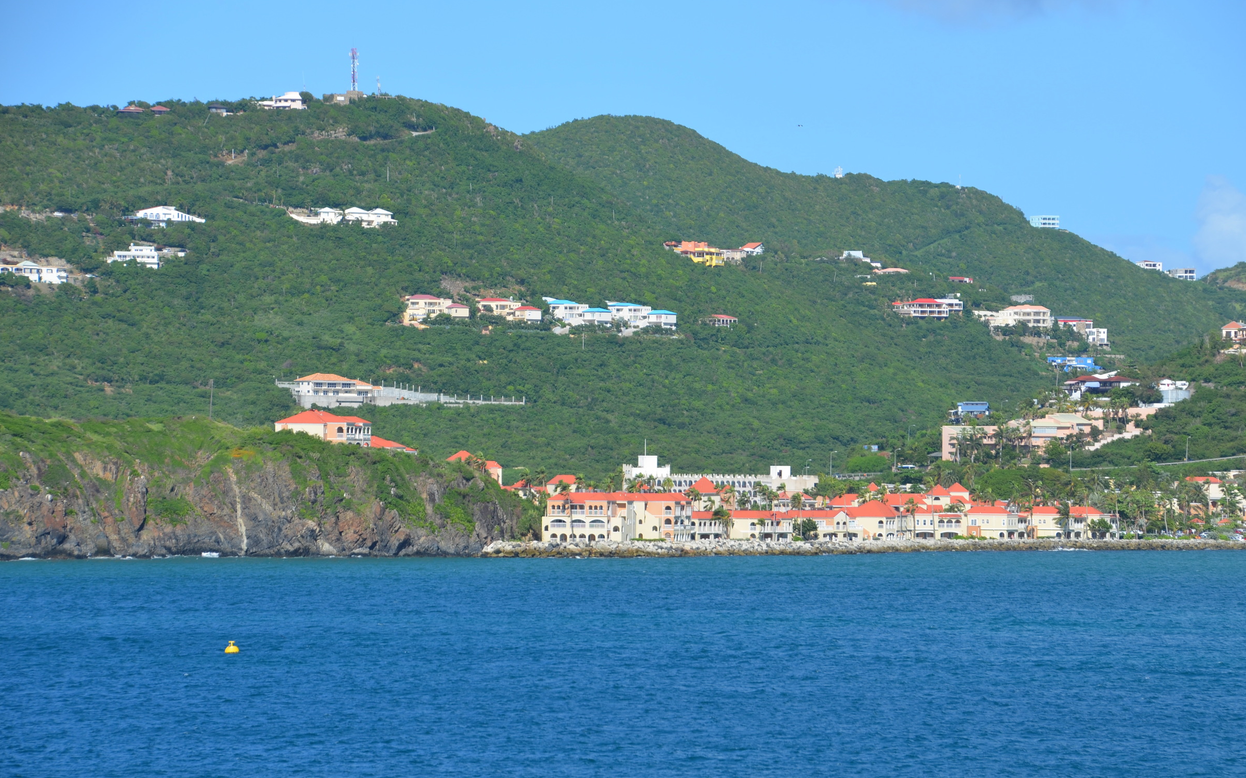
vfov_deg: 8.2
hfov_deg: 13.2
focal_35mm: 159
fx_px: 5399
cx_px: 644
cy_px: 427
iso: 100
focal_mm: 100
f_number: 9
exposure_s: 1/320
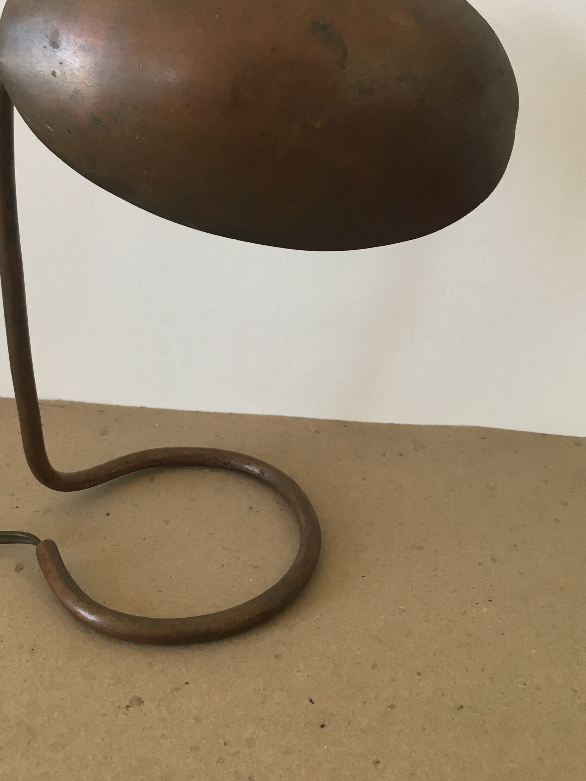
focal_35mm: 39
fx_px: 880
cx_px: 246
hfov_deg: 36.7
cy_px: 258
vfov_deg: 47.1
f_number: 2.2
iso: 40
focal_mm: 4.15
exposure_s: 1/33
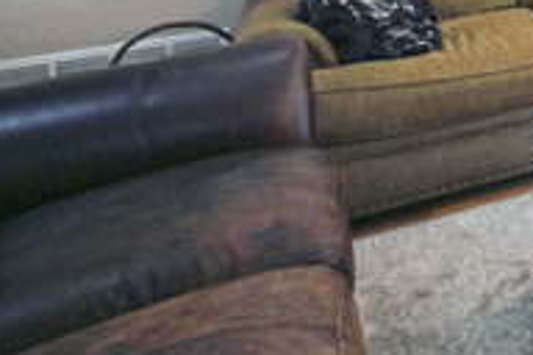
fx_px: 888
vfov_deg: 19.3
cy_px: -202
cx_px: 886
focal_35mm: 60
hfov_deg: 23.3
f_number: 3.5
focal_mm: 12
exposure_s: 1/30
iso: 64
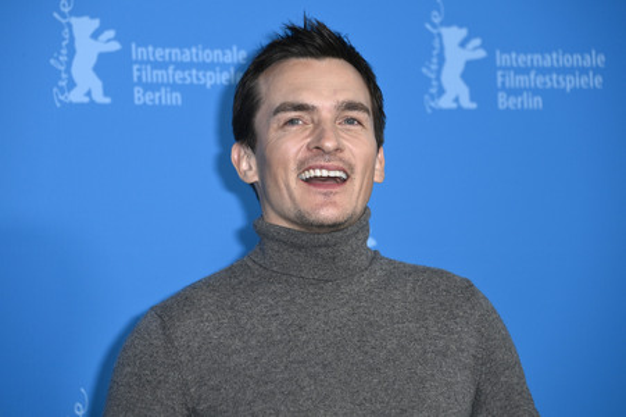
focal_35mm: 170
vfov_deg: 8.1
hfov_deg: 12.1
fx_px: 2954
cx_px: 313
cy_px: 208
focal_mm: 170
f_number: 5.6
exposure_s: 1/200
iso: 1000
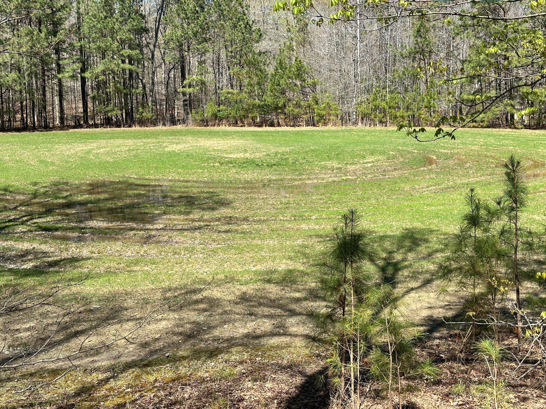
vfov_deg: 30.3
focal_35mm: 48
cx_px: 273
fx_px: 757
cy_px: 204
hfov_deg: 39.7
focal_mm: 6.86
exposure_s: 1/2304
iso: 64
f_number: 1.78
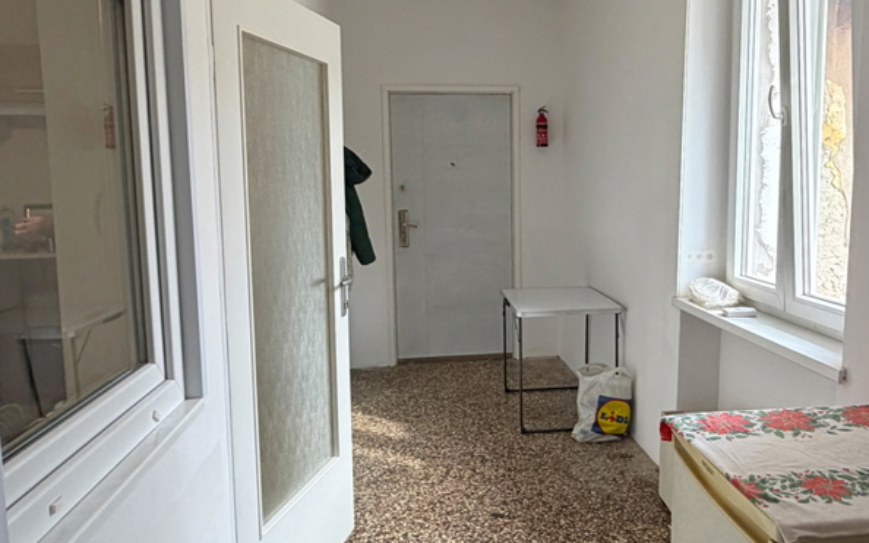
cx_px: 514
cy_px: 256
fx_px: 710
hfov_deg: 62.4
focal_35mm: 30
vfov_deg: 41.8
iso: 250
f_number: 2.2
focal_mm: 2.22
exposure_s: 1/100
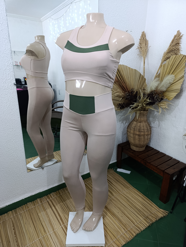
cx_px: 93
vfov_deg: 73.8
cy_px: 124
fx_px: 164
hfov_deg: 59.0
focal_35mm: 23
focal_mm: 6.14
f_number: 1.6
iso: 1250
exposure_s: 1/60
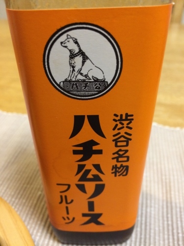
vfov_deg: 61.7
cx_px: 92
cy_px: 123
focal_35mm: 29
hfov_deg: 48.2
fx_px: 206
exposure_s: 1/30
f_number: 2.2
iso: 250
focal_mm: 4.15
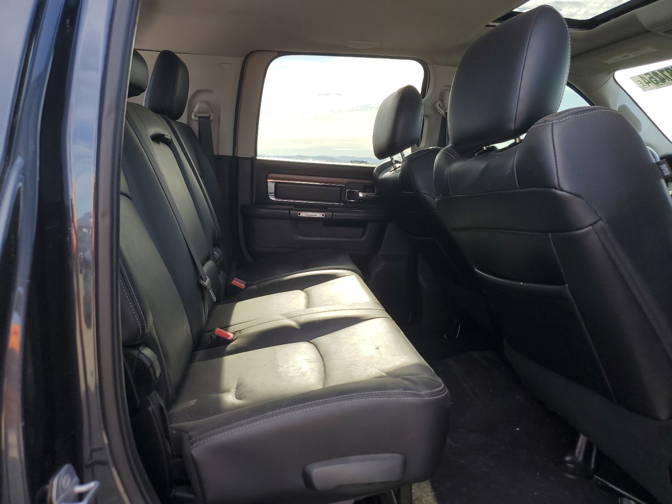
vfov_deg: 53.1
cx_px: 336
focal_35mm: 26
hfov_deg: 67.3
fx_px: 505
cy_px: 252
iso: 50
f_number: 1.5
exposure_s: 1/476
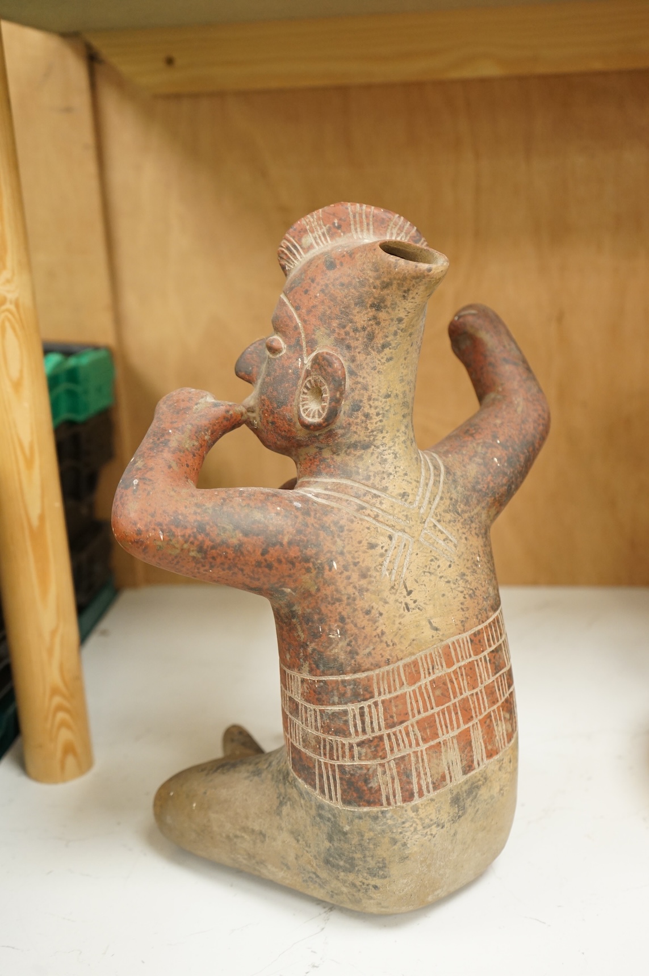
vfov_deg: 50.7
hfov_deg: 35.0
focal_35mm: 38
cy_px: 488
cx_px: 324
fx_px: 1029
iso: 1600
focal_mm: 38
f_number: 4
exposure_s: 1/100
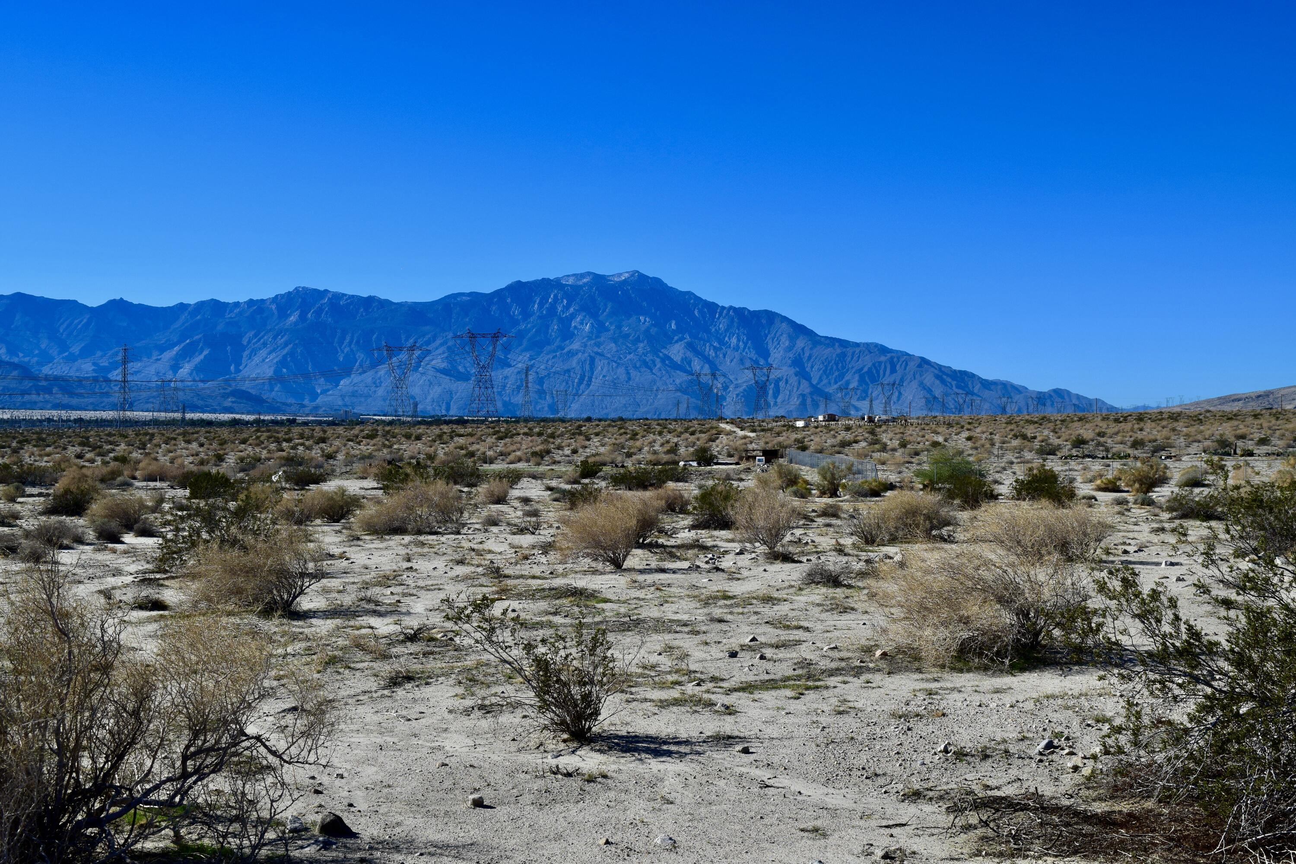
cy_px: 432
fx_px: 1512
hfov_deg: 46.4
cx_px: 648
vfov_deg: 31.9
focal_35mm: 42
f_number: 9
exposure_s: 1/800
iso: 200
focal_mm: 28
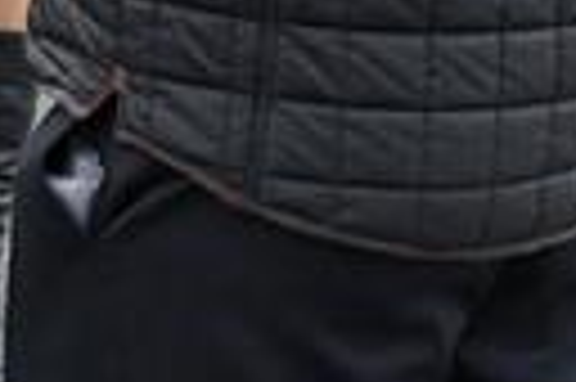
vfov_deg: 4.0
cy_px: -434
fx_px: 5401
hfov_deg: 5.7
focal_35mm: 338
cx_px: -1084
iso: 1600
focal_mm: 34
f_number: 8
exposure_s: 1/125
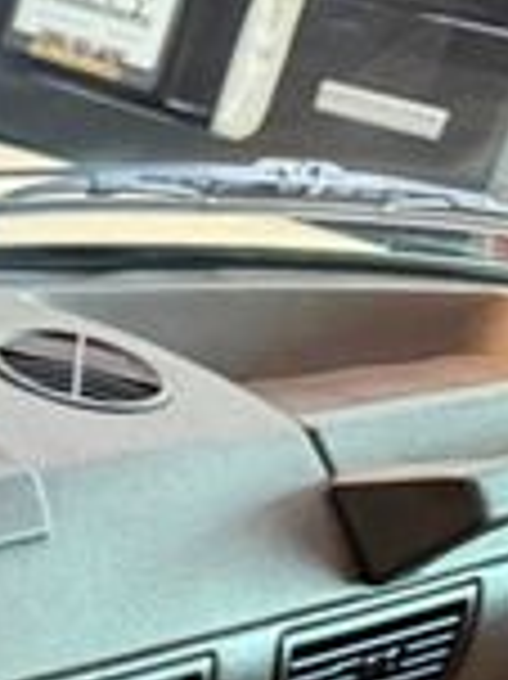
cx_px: -850
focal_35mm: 102
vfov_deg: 17.1
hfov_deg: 11.2
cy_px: 1067
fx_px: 1999
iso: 500
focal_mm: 6.76
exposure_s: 1/60
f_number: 1.78
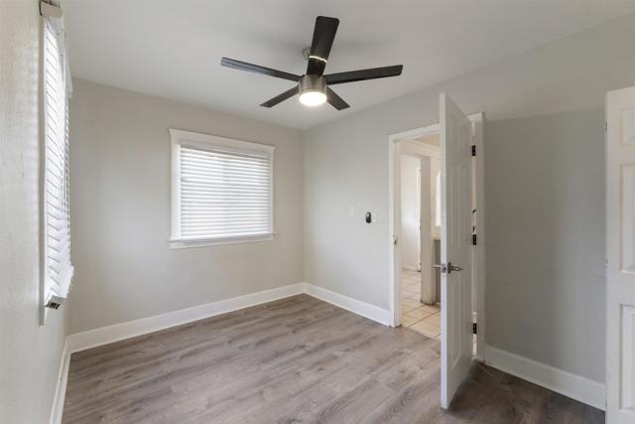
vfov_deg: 77.4
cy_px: 212
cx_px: 318
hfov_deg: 100.4
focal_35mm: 15
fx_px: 265
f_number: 9
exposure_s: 1/1.25
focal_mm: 10
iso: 100
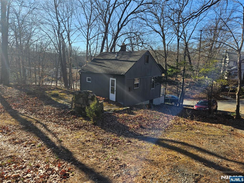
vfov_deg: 58.9
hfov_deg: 73.9
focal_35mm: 23
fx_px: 162
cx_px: 122
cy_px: 92
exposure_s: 1/790
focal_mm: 5.4
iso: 25
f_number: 1.8
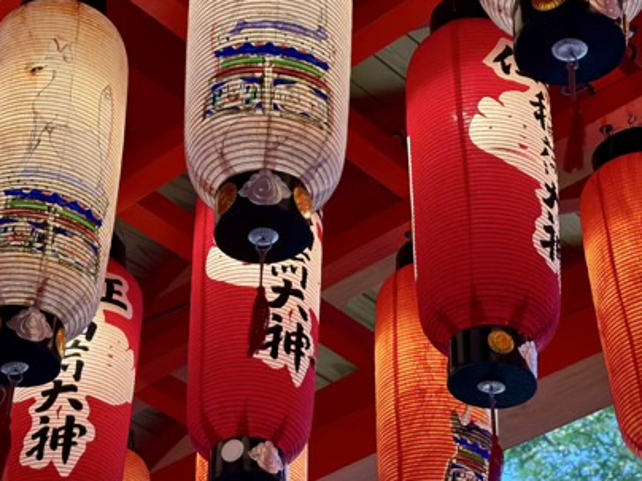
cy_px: 204
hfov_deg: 21.8
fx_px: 1669
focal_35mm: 90
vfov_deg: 16.4
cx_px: 275
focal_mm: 5.96
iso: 32
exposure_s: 1/187
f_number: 1.6
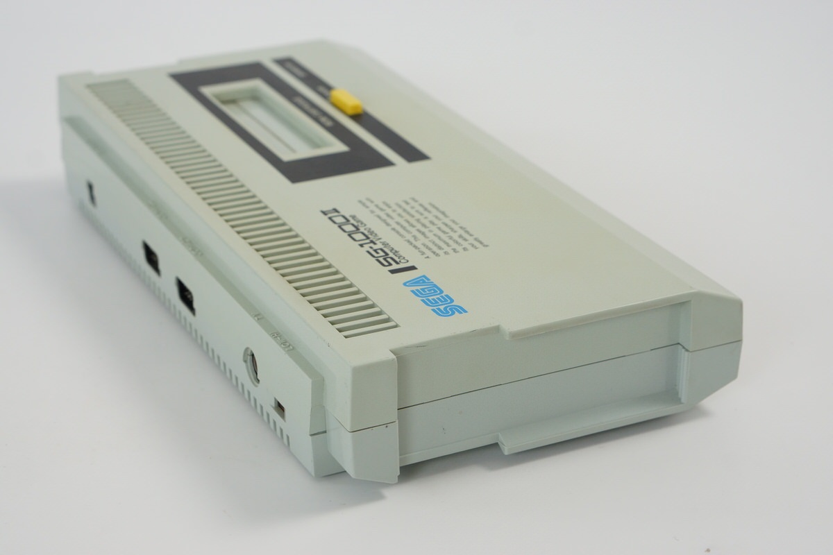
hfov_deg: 27.0
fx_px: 1735
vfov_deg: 18.2
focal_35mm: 75
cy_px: 278
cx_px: 416
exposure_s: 1/80
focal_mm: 50
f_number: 6.3
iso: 500
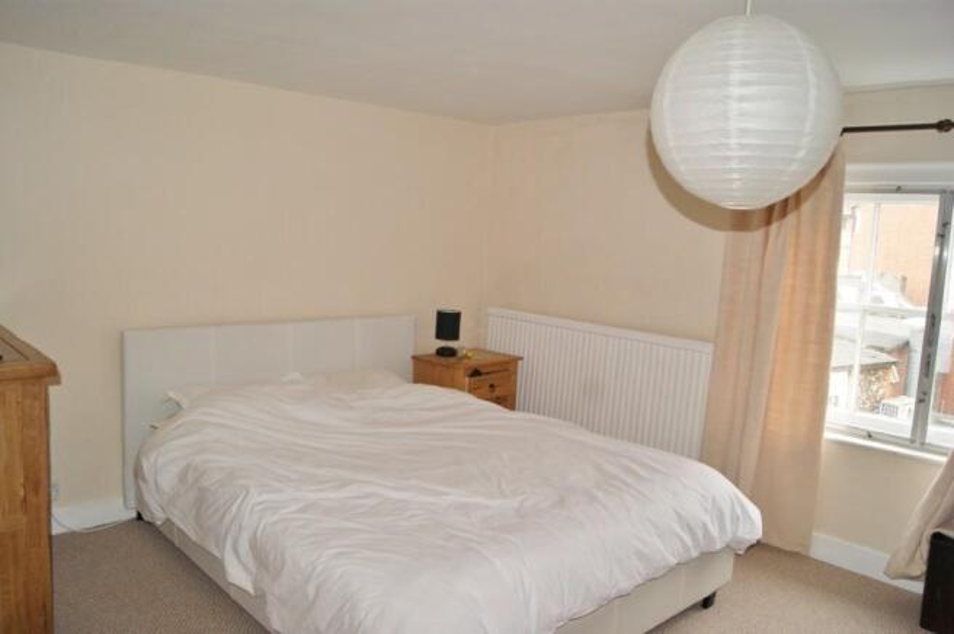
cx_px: 477
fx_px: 715
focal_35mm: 27
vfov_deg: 47.8
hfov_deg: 67.4
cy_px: 317
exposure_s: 1/60
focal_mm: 18
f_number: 5.6
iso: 400
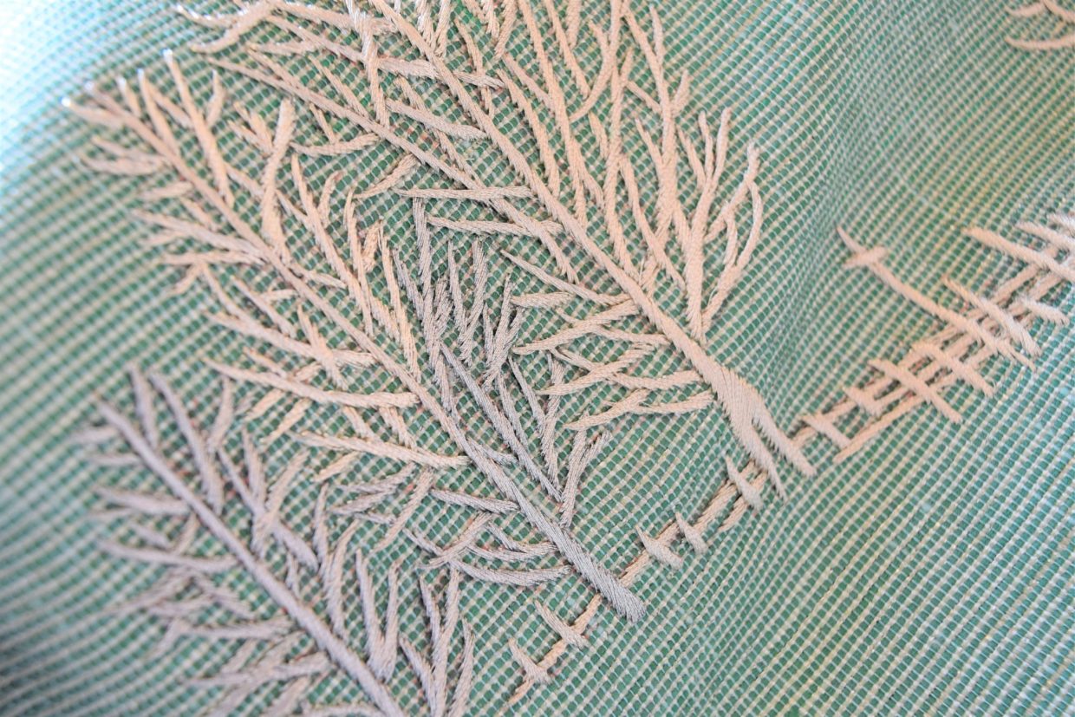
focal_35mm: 36
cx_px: 538
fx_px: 1075
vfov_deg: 36.9
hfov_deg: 53.1
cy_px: 358
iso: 1600
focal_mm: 24
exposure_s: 1/13
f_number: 5.6
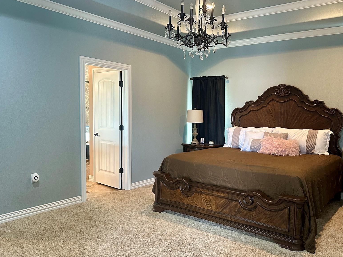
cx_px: 210
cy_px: 134
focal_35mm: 30
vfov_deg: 46.8
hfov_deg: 59.4
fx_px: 297
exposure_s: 1/60
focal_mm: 6.86
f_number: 1.78
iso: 400
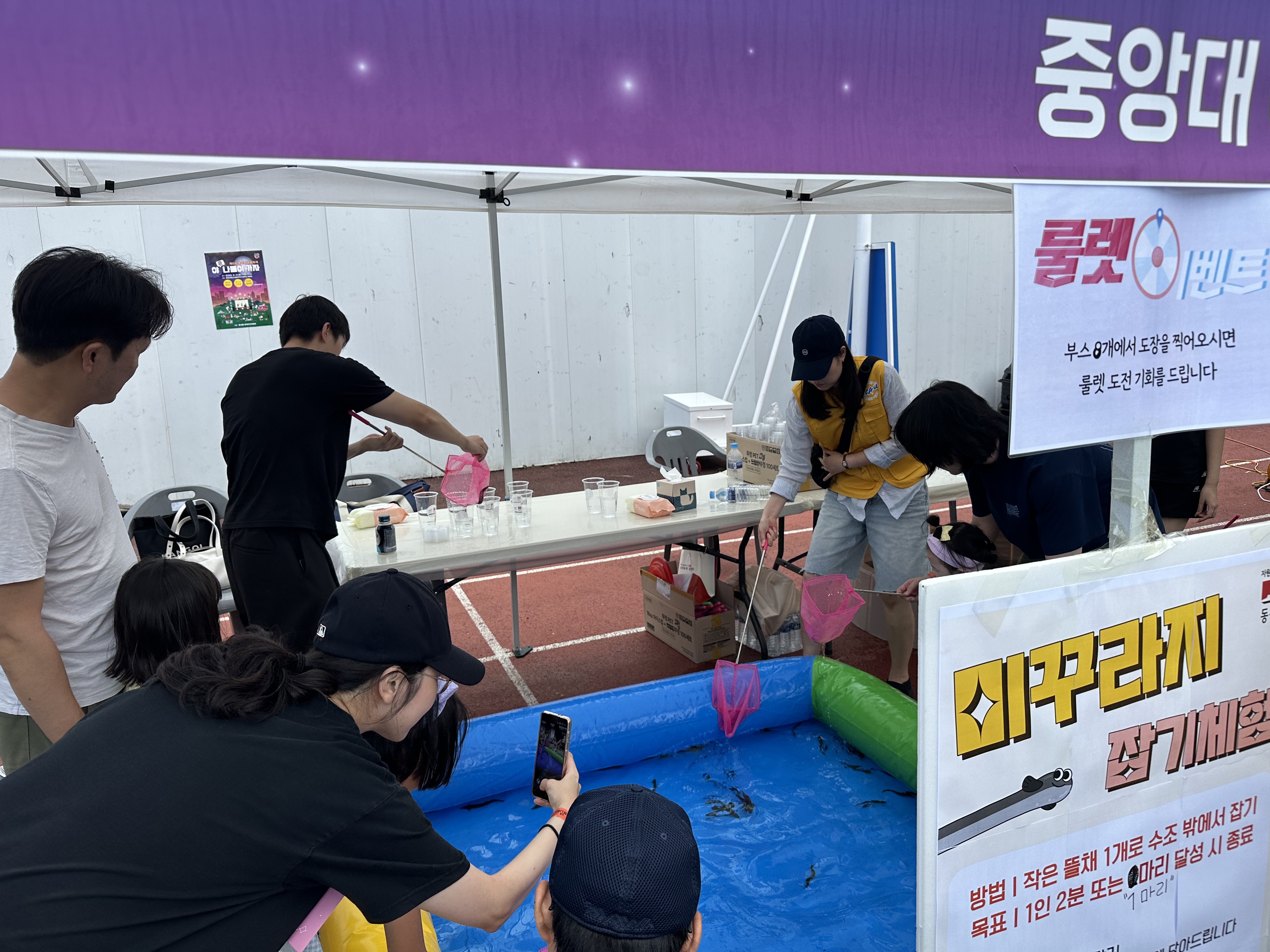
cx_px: 635
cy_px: 476
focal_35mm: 24
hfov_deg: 71.6
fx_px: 881
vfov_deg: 56.8
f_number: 1.78
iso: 80
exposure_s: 1/1541
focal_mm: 6.86
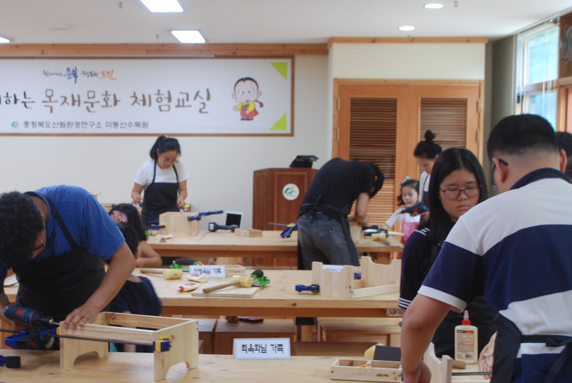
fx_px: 1082
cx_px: 216
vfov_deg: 20.1
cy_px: 211
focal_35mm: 68
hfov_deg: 29.5
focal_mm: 24
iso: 360
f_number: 4.2
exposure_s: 1/30
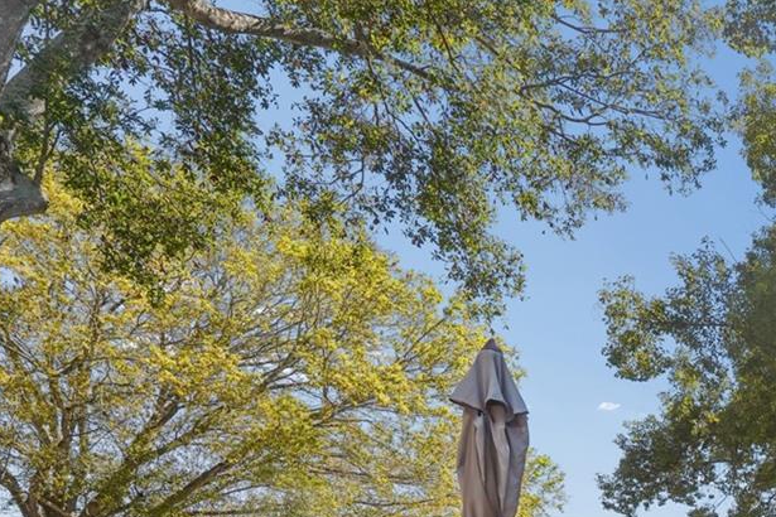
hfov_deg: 36.5
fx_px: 841
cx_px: 958
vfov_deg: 28.7
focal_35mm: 39
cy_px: 651
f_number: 8
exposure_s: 1/320
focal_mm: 10
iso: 400
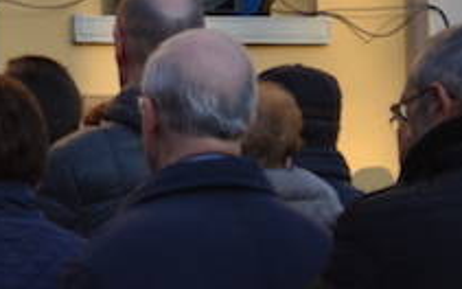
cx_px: -530
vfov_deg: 3.3
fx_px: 5030
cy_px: -65
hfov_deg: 5.1
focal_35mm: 399
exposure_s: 1/125
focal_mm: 55
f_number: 5.6
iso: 100
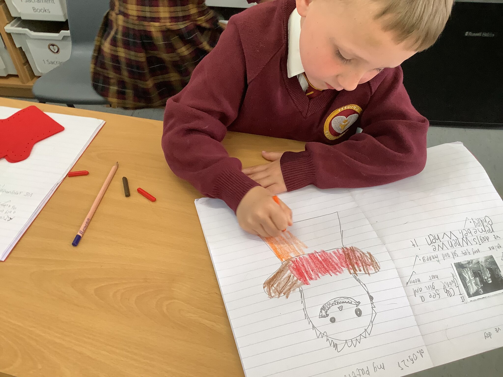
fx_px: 450
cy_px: 188
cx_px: 252
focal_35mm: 31
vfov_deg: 45.4
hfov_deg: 58.4
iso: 100
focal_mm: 3.3
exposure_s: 1/50
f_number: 2.4
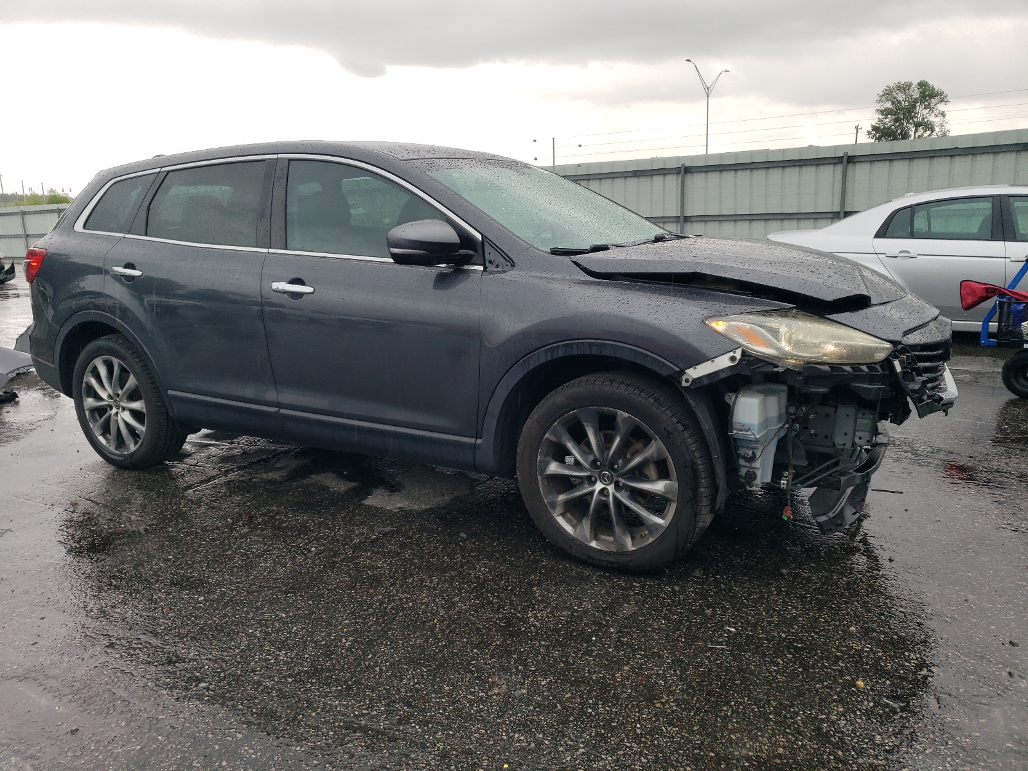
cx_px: 514
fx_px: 772
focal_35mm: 26
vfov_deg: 53.1
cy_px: 386
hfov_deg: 67.3
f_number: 1.5
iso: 50
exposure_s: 1/179
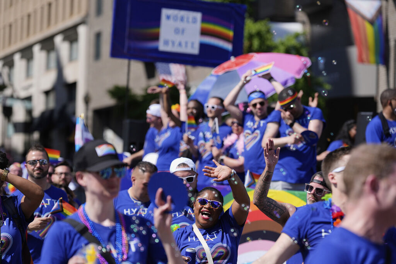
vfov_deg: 10.2
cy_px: 132
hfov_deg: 15.2
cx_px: 198
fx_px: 1485
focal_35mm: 135
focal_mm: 135
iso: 200
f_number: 3.5
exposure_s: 1/4000
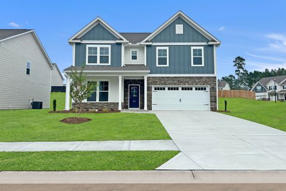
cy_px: 81
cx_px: 139
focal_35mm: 28
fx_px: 222
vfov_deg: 46.3
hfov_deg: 65.5
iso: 50
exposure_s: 1/1751
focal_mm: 5.7
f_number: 1.5
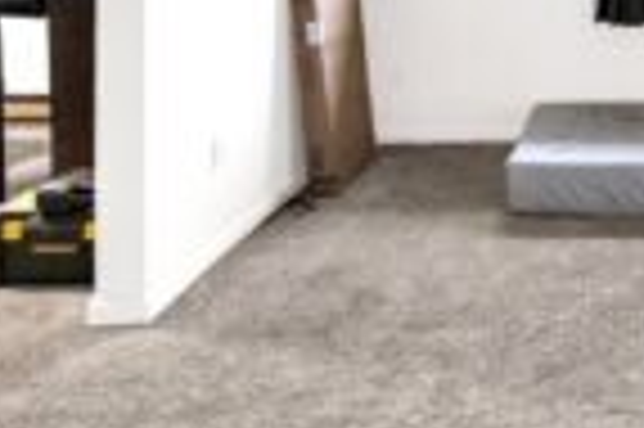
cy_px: -97
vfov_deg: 27.6
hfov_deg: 40.5
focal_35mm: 42
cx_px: 649
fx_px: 750
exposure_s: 1/10
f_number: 9
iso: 1000
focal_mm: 10
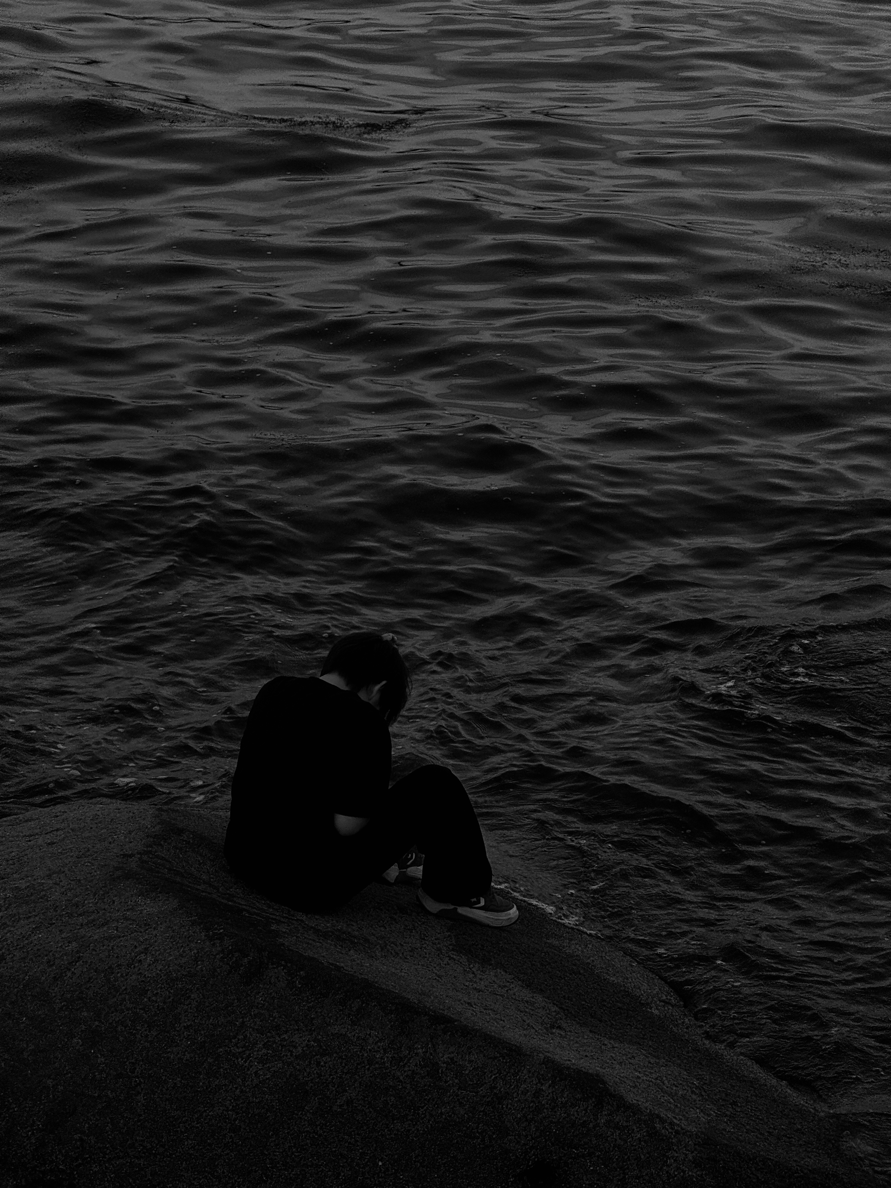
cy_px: 594
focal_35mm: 120
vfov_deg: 16.4
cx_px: 446
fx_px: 4118
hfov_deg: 12.3
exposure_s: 1/99
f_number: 2.8
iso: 64
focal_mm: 15.66
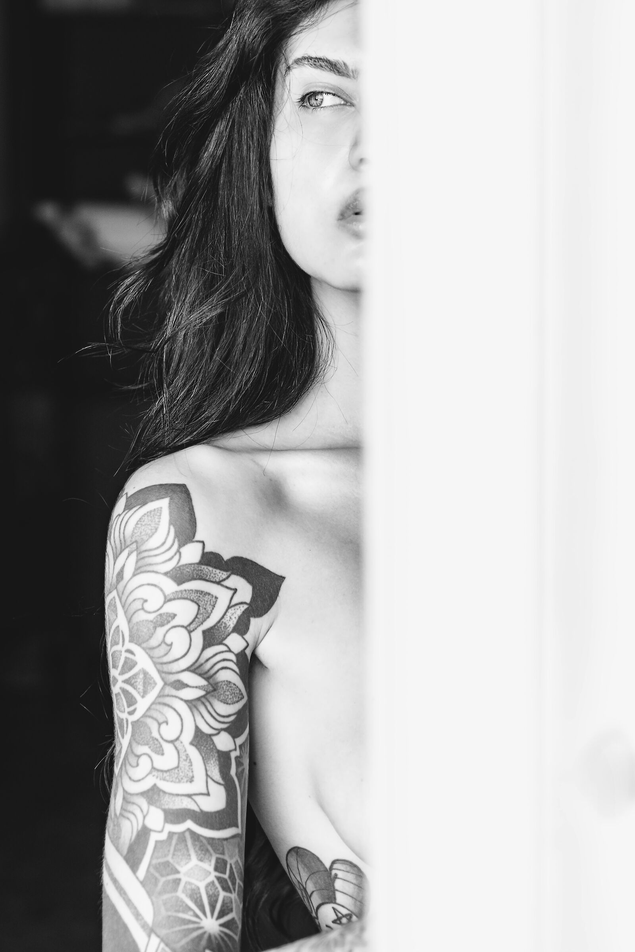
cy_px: 476
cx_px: 318
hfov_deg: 15.2
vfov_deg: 22.6
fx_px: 2381
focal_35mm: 90
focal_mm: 60
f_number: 3.5
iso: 400
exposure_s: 1/160
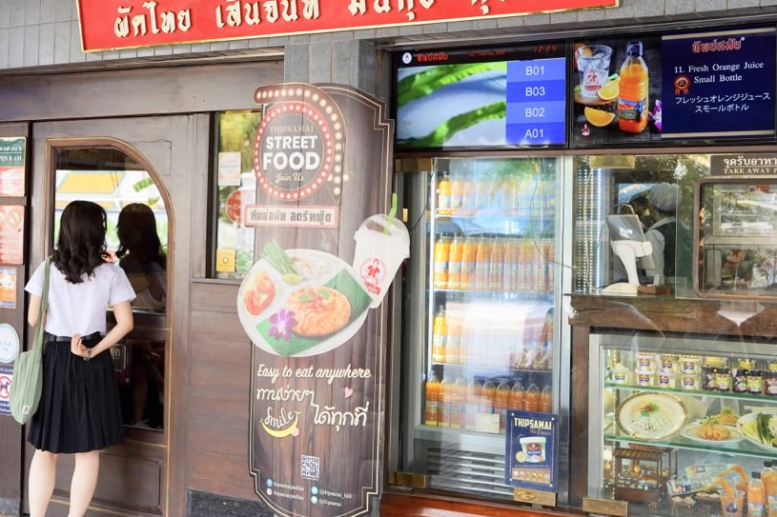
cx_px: 231
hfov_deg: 36.2
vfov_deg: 24.9
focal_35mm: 54
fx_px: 1169
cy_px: 207
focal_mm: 36.8
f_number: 4
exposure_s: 1/160
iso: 400
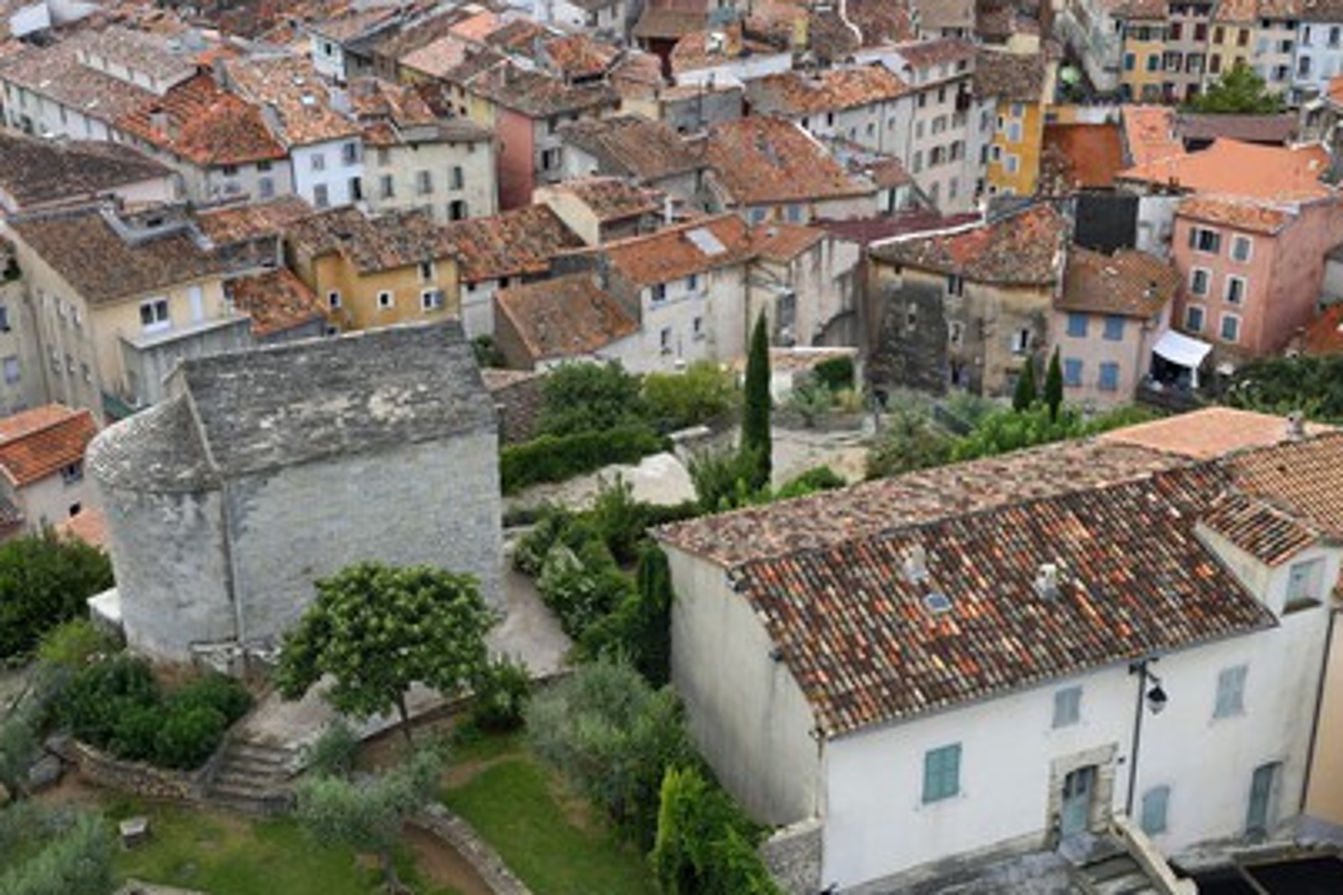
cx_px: 675
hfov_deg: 41.9
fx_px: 1753
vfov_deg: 28.6
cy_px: 437
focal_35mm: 47
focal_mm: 45
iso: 200
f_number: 8
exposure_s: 1/200
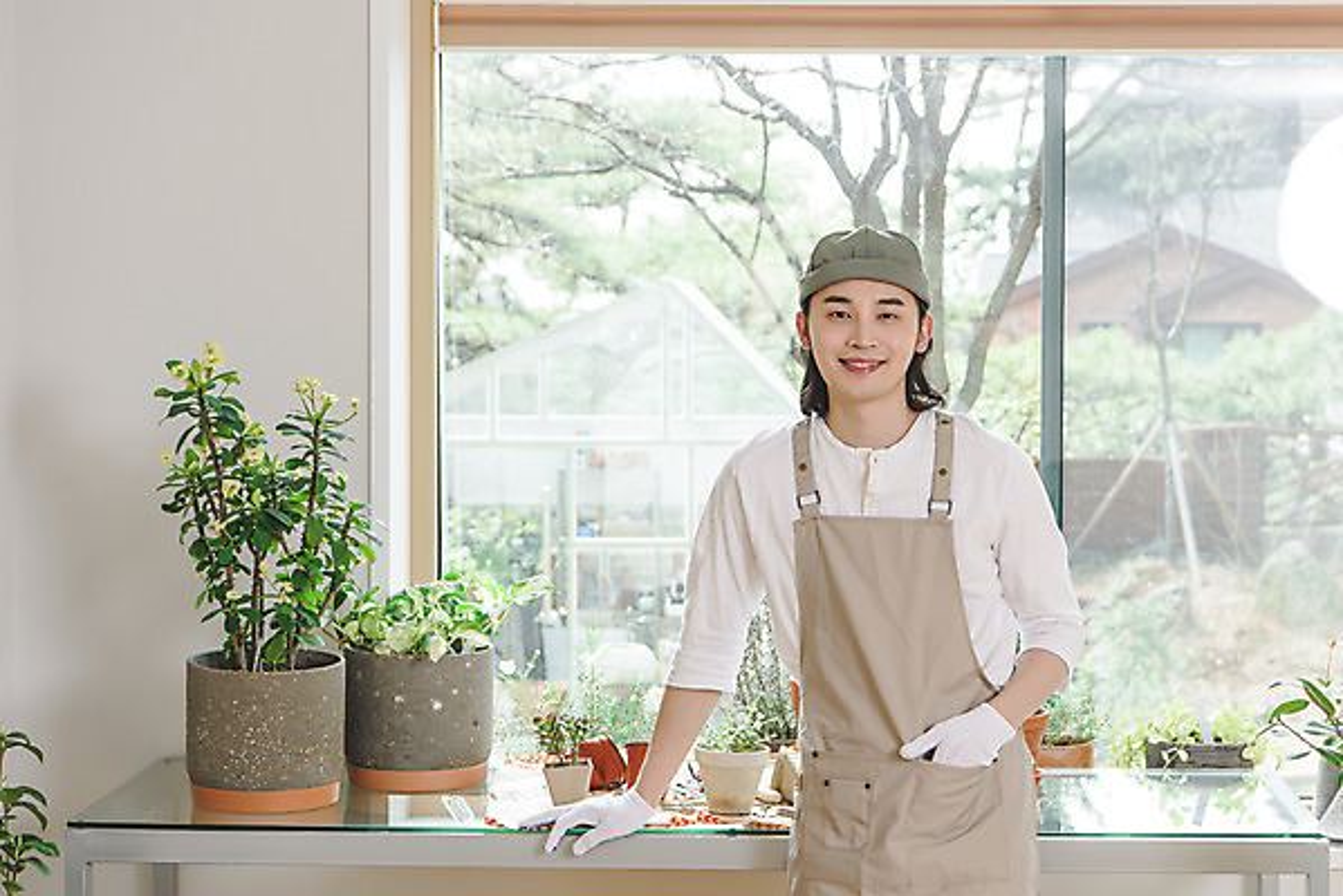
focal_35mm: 70
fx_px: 2613
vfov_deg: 19.5
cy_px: 448
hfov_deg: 28.8
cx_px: 672
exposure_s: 1/125
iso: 320
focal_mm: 70
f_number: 6.3
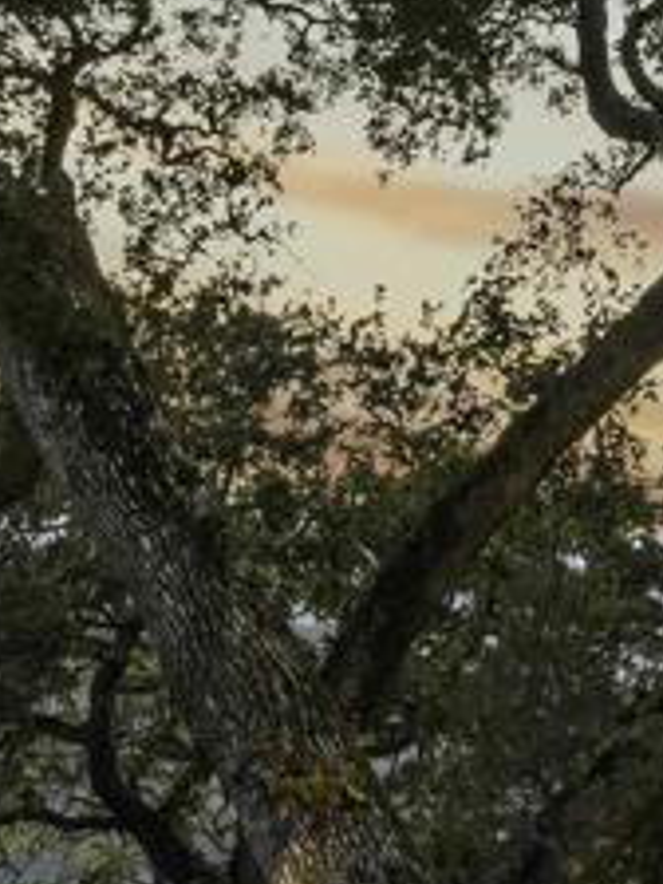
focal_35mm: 154
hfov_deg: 9.3
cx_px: 1073
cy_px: 716
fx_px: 3933
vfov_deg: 12.8
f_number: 9
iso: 100
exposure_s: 1/3
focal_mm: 35
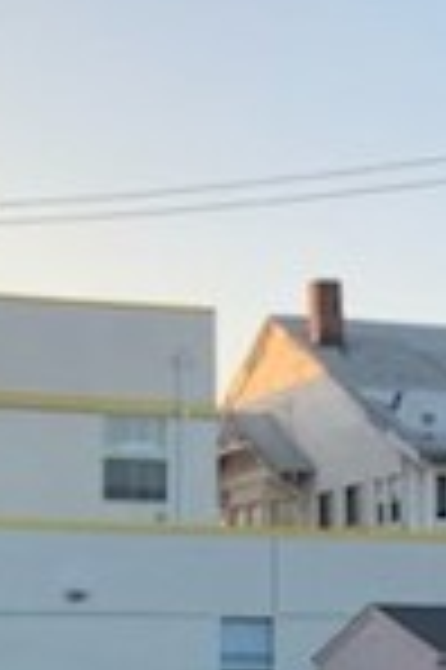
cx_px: 329
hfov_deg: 11.8
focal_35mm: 116
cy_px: 679
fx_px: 2161
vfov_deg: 17.2
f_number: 1.8
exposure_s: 1/558
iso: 25
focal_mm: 4.25
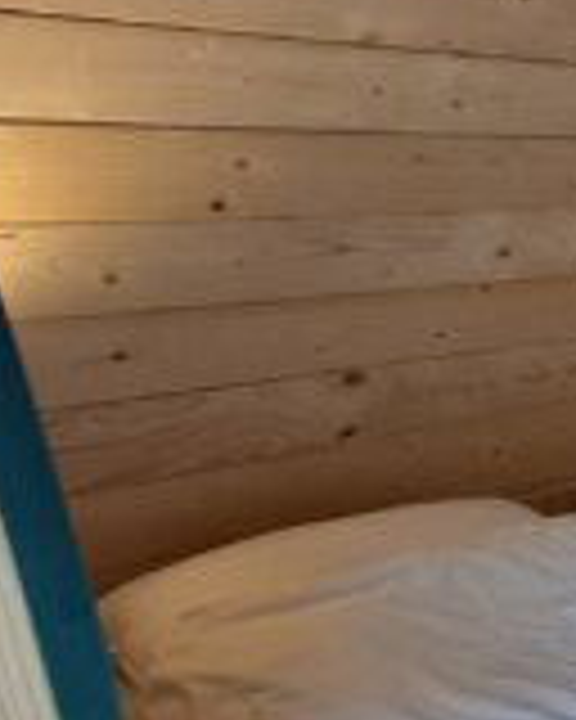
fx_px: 1193
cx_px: 1242
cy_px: 466
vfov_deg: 33.3
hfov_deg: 17.0
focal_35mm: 56
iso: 40
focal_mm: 1.64
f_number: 2.2
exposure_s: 1/40
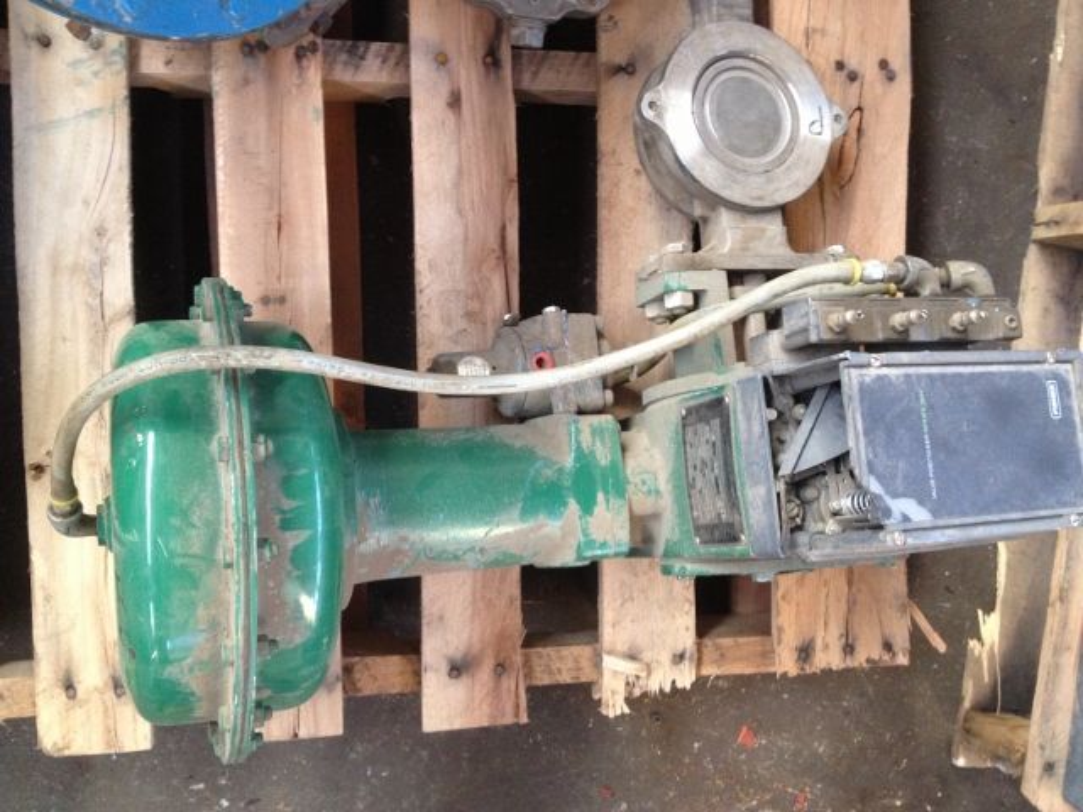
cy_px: 406
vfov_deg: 40.7
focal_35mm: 35
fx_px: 1095
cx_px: 542
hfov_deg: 52.6
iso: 200
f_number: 2.4
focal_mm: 4.28
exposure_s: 1/20
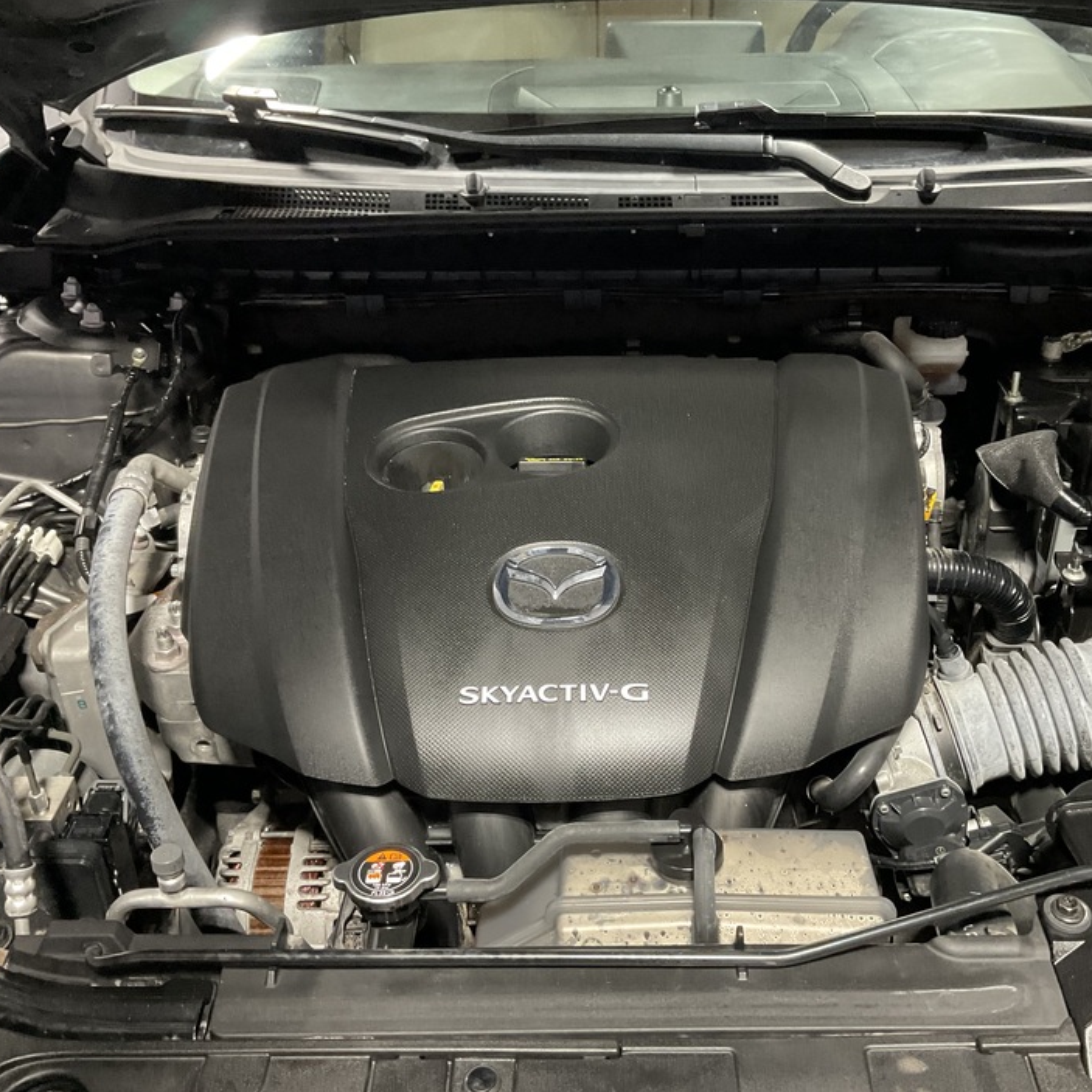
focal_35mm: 35
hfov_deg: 47.1
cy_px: 545
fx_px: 1249
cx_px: 626
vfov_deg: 47.2
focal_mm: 3
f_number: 1.8
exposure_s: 1/60
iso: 250
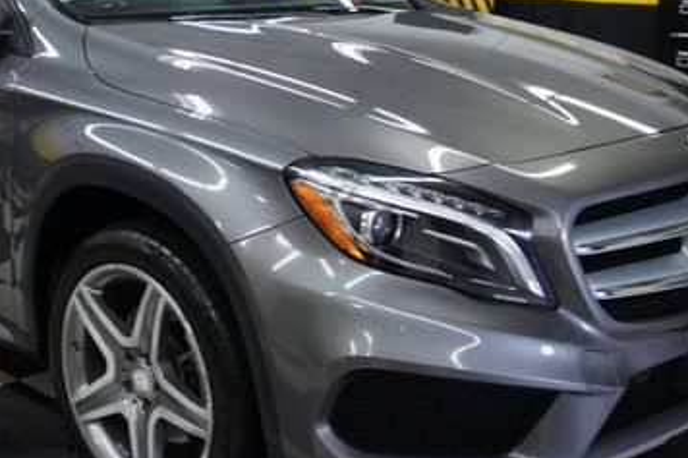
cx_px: 261
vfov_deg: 25.0
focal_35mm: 54
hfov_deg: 36.7
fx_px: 1031
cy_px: 176
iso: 250
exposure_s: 1/30
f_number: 4
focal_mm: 20
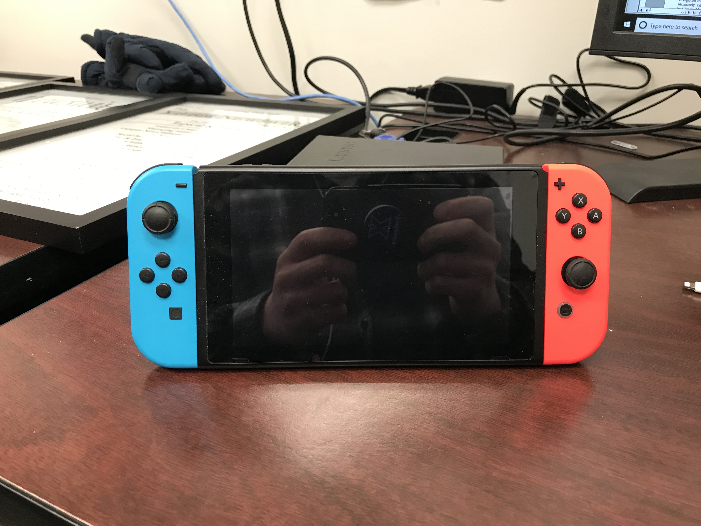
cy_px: 263
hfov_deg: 63.4
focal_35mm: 28
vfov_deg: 49.7
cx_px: 350
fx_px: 567
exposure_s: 1/30
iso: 40
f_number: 1.8
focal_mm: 3.99
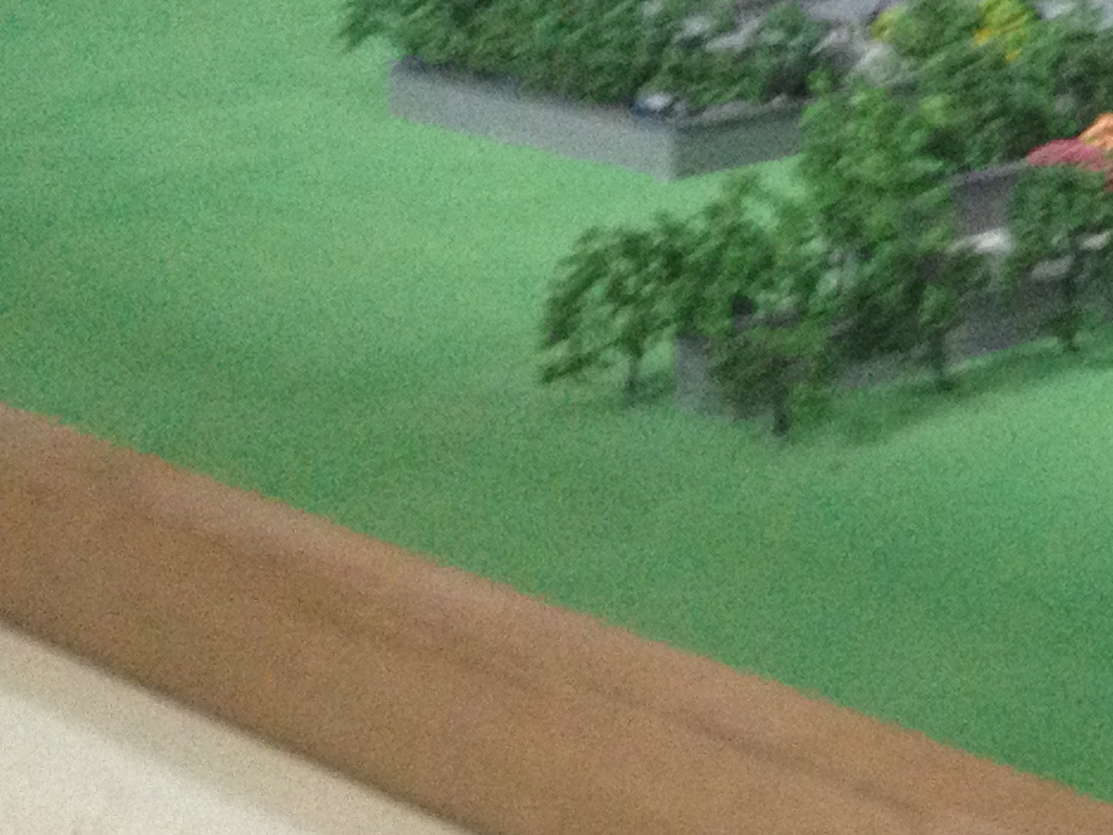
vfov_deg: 12.0
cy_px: -69
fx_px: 3923
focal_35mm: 122
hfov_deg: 14.6
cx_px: 1867
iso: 250
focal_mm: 4.28
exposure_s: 1/20
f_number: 2.4
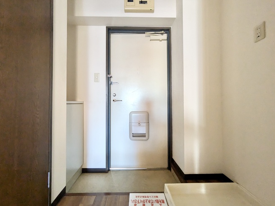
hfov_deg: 98.2
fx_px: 119
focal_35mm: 15
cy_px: 101
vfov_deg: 81.7
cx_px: 136
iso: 502
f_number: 2.2
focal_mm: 1.83
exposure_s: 1/24
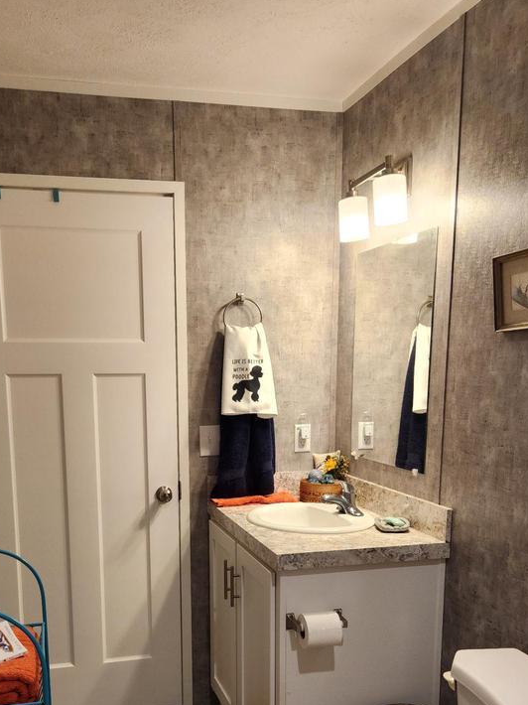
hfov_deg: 40.5
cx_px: 212
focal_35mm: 35
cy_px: 498
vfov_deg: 51.1
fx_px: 712
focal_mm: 5.4
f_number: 1.8
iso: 200
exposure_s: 1/120
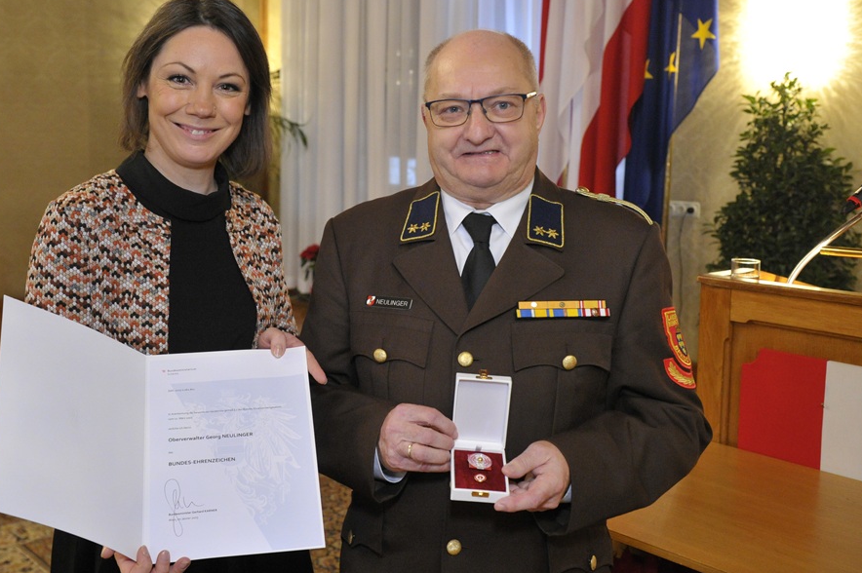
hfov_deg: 44.4
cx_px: 377
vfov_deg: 30.4
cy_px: 251
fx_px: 1053
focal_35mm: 44
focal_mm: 38
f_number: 5.6
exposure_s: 1/90
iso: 6400
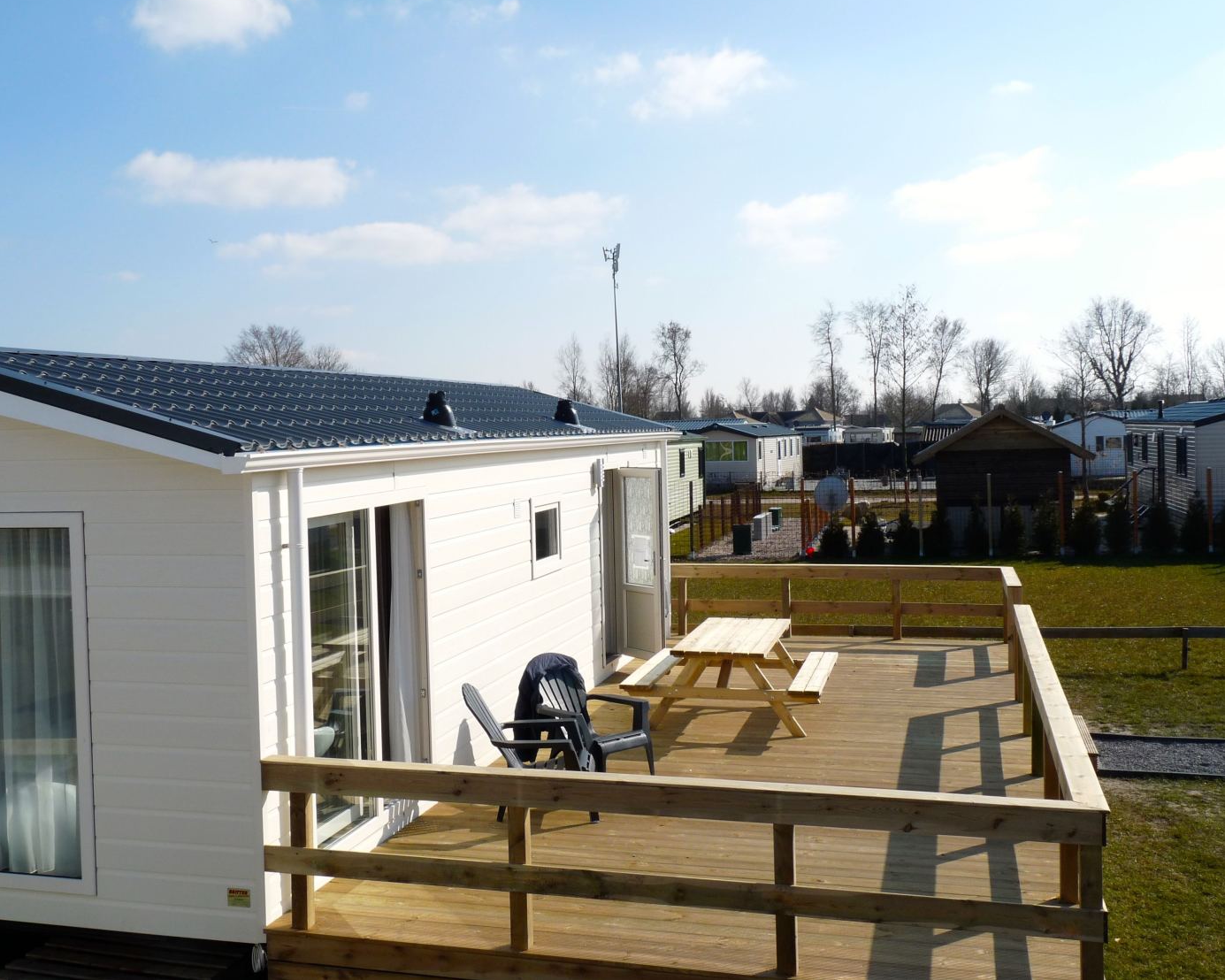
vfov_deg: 40.1
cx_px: 563
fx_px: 1341
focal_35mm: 37
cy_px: 484
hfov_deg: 49.0
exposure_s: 1/500
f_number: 5.6
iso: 100
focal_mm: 6.2
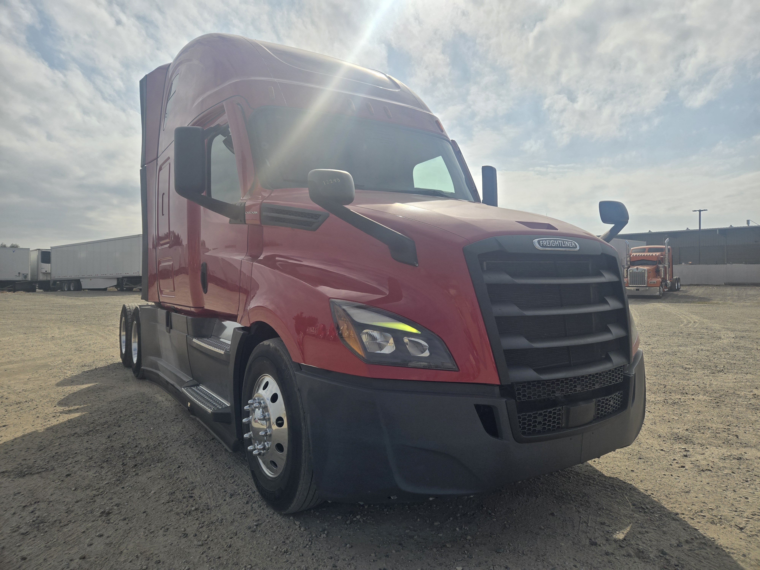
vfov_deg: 58.9
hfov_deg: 73.9
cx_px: 380
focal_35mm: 23
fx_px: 505
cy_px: 285
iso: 25
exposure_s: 1/8545
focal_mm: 5.4
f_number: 1.8
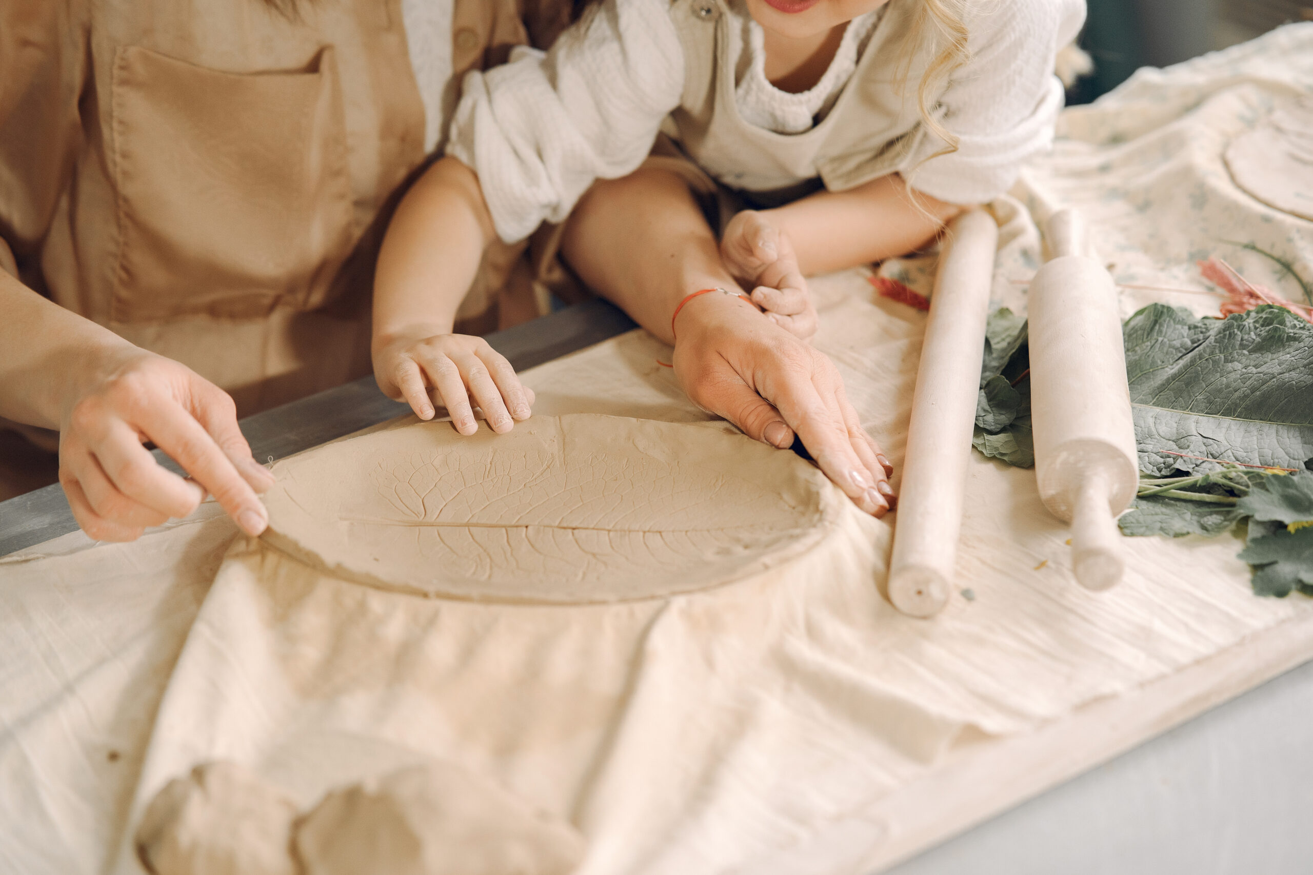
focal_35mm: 85
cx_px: 656
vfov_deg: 16.1
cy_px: 438
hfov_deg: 23.9
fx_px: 3100
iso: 800
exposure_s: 1/400
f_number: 2.5
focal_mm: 85
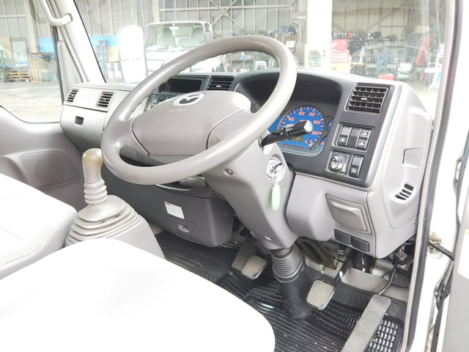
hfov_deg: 60.0
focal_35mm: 30
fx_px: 406
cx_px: 234
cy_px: 176
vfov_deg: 46.8
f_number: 2.2
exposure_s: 1/60
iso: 40
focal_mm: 4
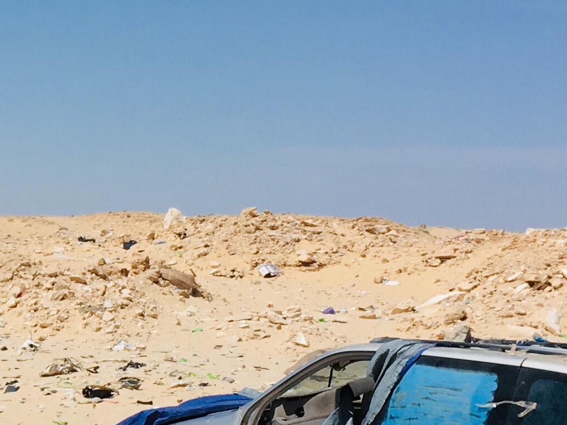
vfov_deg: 13.0
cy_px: 232
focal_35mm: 114
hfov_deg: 16.2
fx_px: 1867
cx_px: -197
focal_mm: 4.15
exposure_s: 1/2959
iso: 25
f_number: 2.2
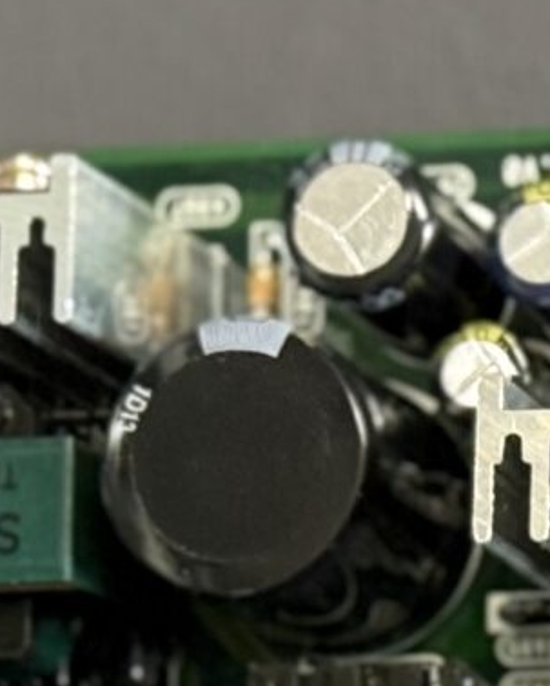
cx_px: 1198
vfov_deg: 6.0
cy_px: 1198
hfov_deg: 4.8
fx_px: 6442
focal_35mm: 317
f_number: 1.78
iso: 250
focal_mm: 6.76
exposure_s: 1/33
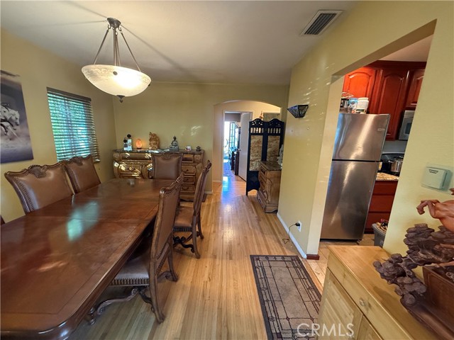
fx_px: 184
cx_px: 227
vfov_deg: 85.7
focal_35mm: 14
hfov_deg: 102.1
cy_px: 170
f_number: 2.2
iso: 640
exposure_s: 1/60
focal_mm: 2.22
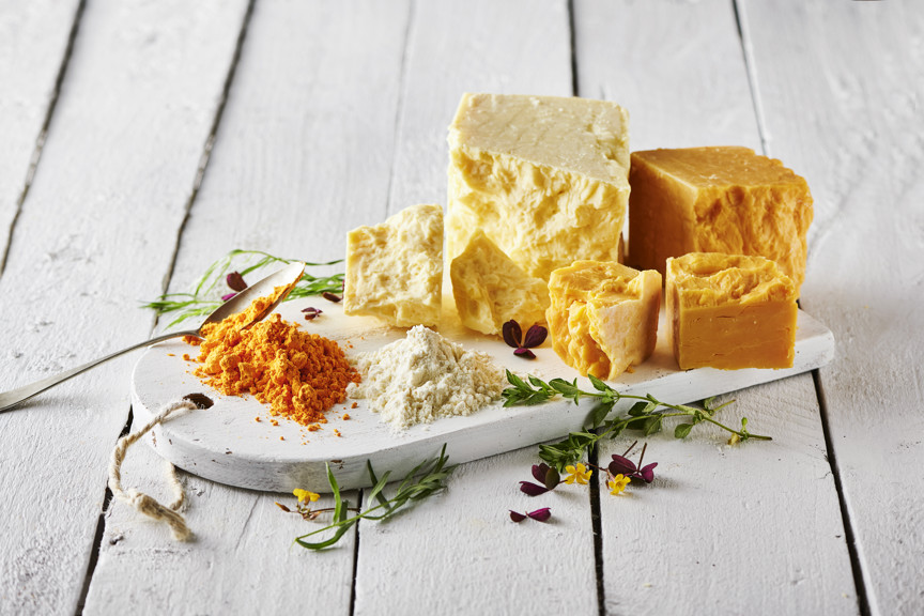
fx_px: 2695
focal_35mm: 105
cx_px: 462
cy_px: 308
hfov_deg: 19.5
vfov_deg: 13.0
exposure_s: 1/20
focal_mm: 105
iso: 100
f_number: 8
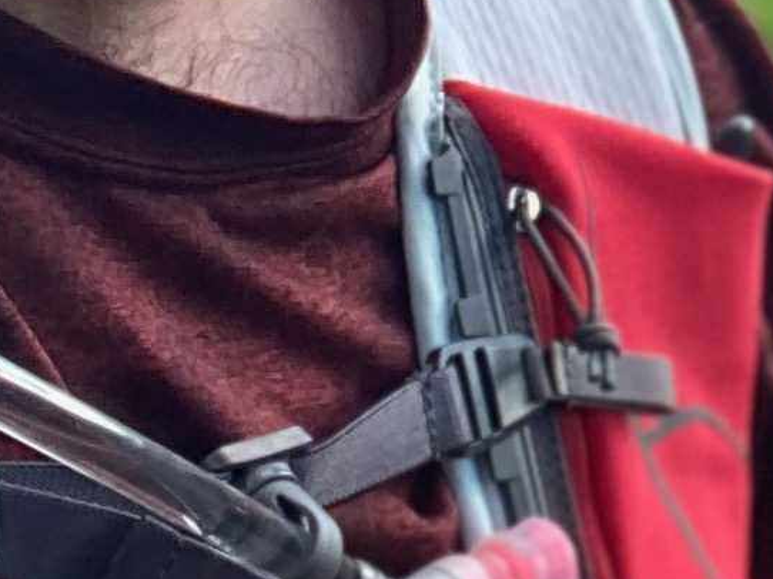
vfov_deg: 8.0
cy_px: -787
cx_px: 1075
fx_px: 3817
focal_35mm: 171
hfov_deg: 11.2
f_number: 2.2
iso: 25
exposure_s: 1/122
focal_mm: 2.71
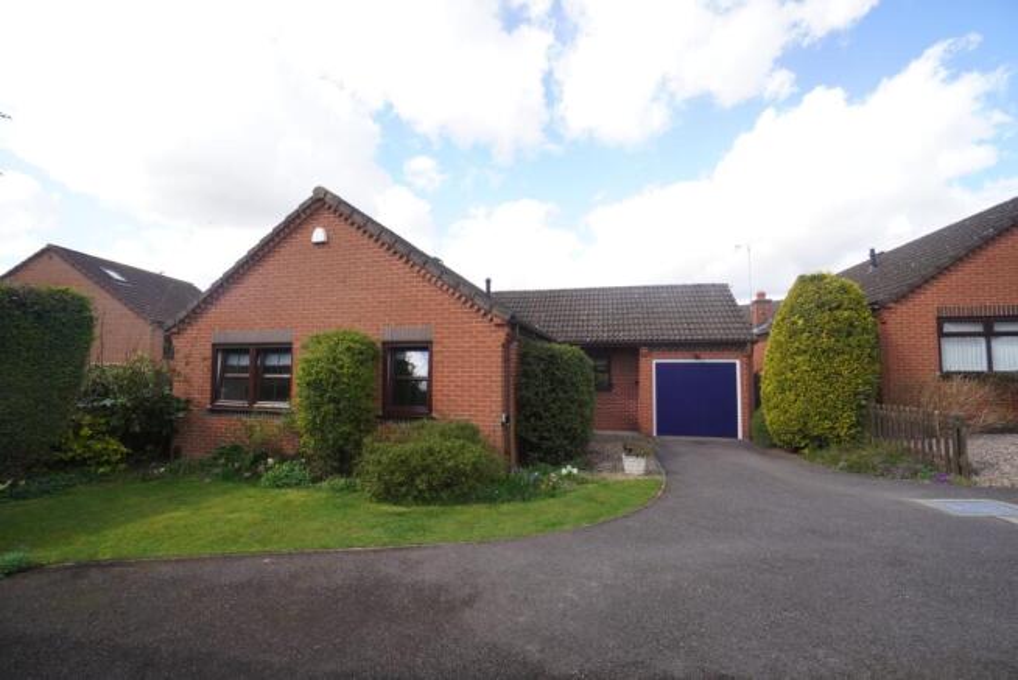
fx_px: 424
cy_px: 340
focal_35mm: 15
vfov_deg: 77.4
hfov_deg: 100.4
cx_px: 509
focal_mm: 10
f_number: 11
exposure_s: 1/125
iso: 400
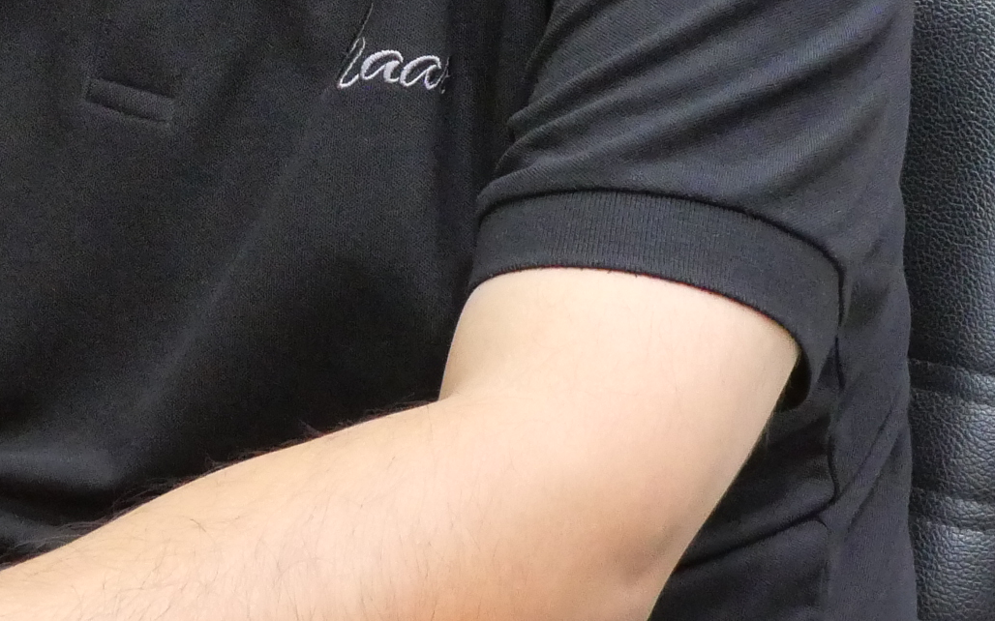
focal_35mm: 151
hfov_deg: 13.8
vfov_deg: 8.5
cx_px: 185
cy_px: -228
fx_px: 4094
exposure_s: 1/25
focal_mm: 20
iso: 3200
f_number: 6.3
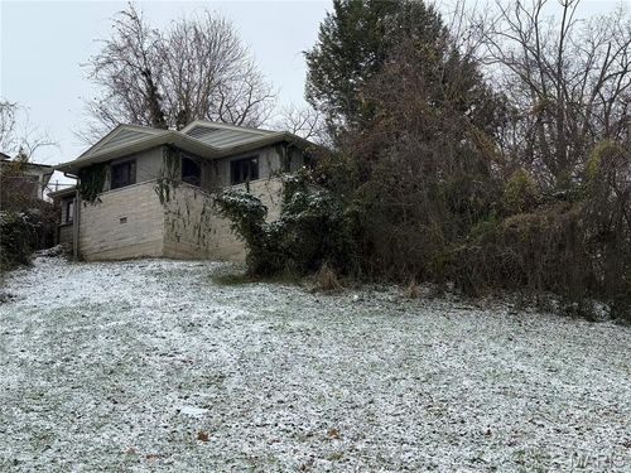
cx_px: 316
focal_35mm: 48
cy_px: 236
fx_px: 875
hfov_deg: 39.7
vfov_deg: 30.3
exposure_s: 1/1242
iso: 64
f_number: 1.78
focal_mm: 6.76
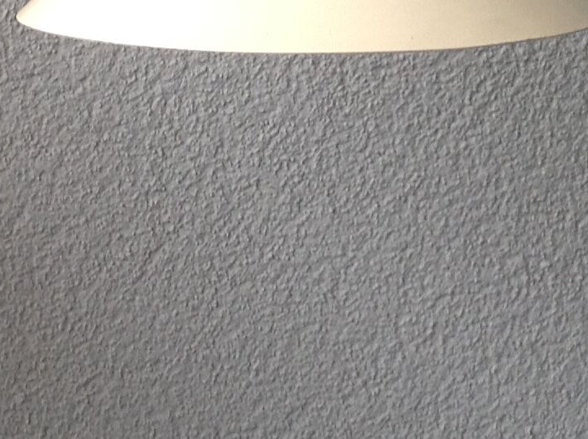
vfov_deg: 11.7
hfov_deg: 15.6
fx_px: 2137
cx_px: 176
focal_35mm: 126
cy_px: 175
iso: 80
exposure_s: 1/120
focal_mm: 4.28
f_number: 2.4
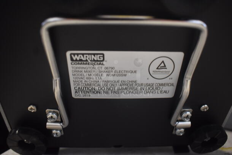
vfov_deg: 48.0
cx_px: 116
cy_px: 78
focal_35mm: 27
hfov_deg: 67.3
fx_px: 174
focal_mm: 18
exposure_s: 1/125
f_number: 3.5
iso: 1250
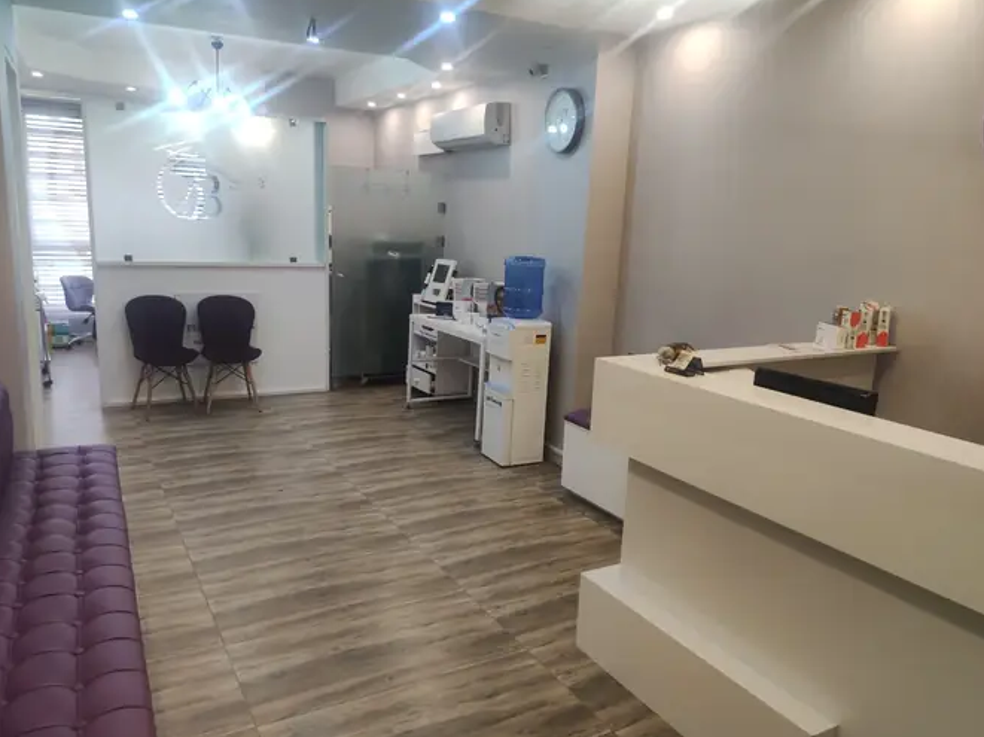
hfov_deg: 87.7
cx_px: 470
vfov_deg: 71.5
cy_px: 375
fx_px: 511
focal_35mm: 18
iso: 188
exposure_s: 1/50
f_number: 1.79
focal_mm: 4.7
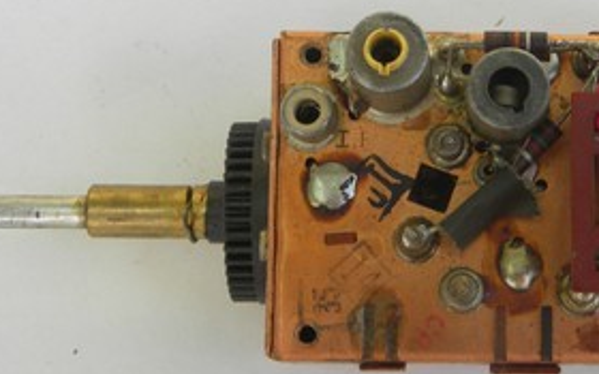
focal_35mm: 89
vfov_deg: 14.7
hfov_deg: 22.8
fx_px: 1453
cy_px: 181
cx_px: 520
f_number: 3.9
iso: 80
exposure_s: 1/173
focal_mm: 8.6
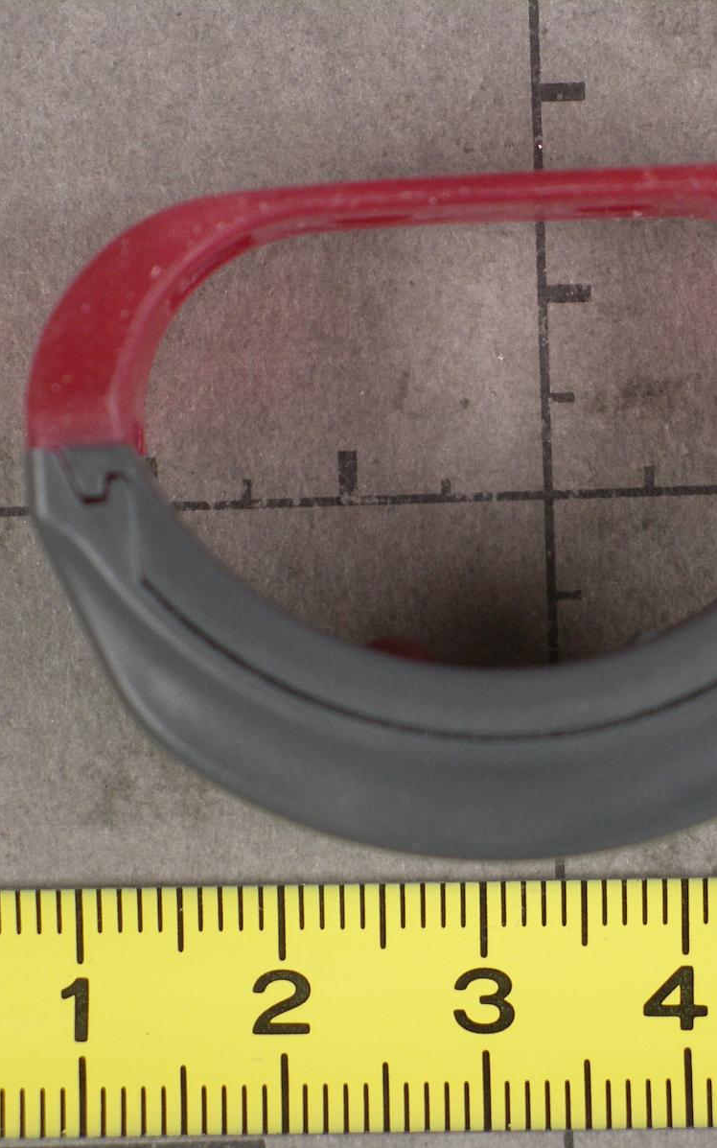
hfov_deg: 5.0
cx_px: 520
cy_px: 574
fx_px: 8286
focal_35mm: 265
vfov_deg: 7.9
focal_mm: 39
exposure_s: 1/50
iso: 200
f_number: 4.6
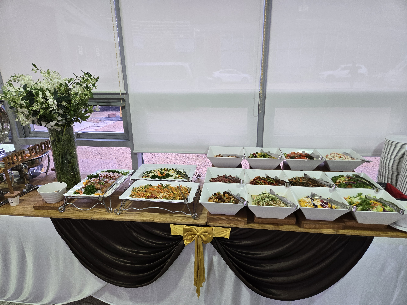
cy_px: 152
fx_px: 270
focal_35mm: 23
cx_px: 204
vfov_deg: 58.9
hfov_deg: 73.9
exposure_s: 1/120
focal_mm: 5.4
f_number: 1.8
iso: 200
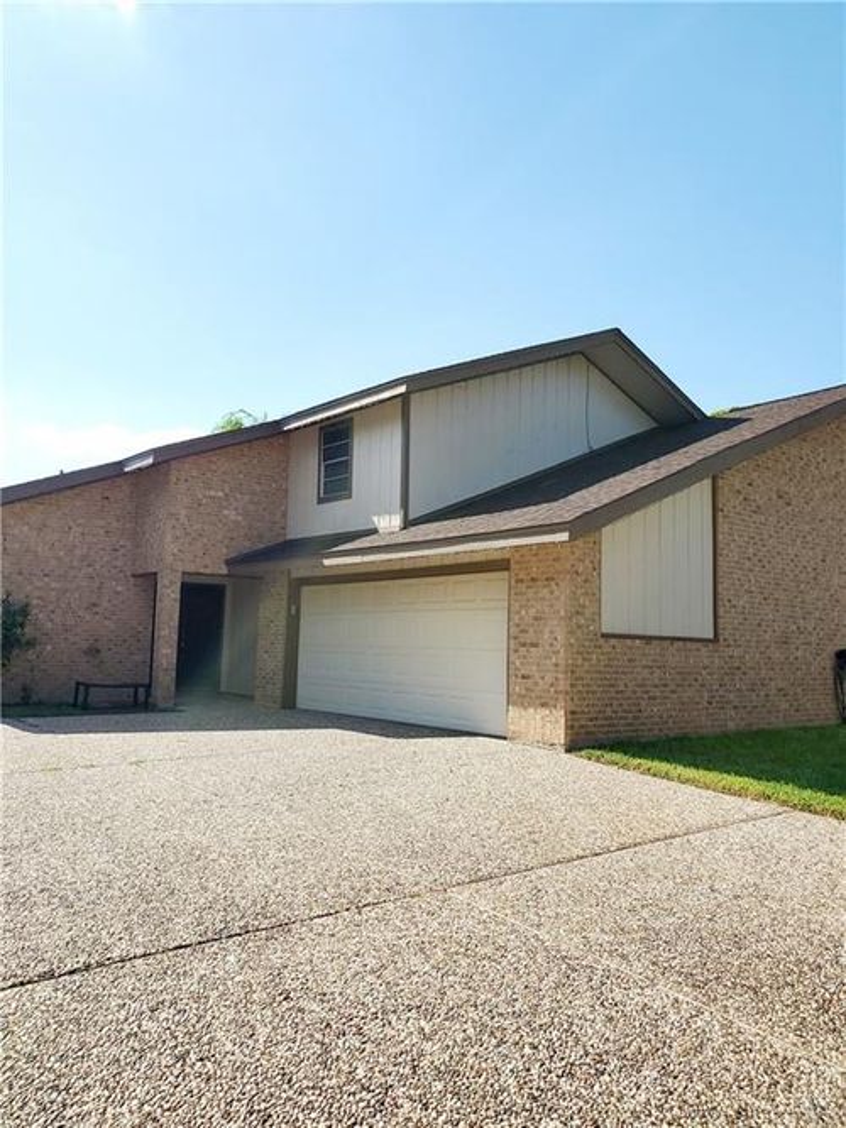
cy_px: 564
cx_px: 423
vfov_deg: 67.3
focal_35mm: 26
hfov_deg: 53.0
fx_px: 848
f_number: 2.4
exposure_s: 1/1478
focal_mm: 4.3
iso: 50
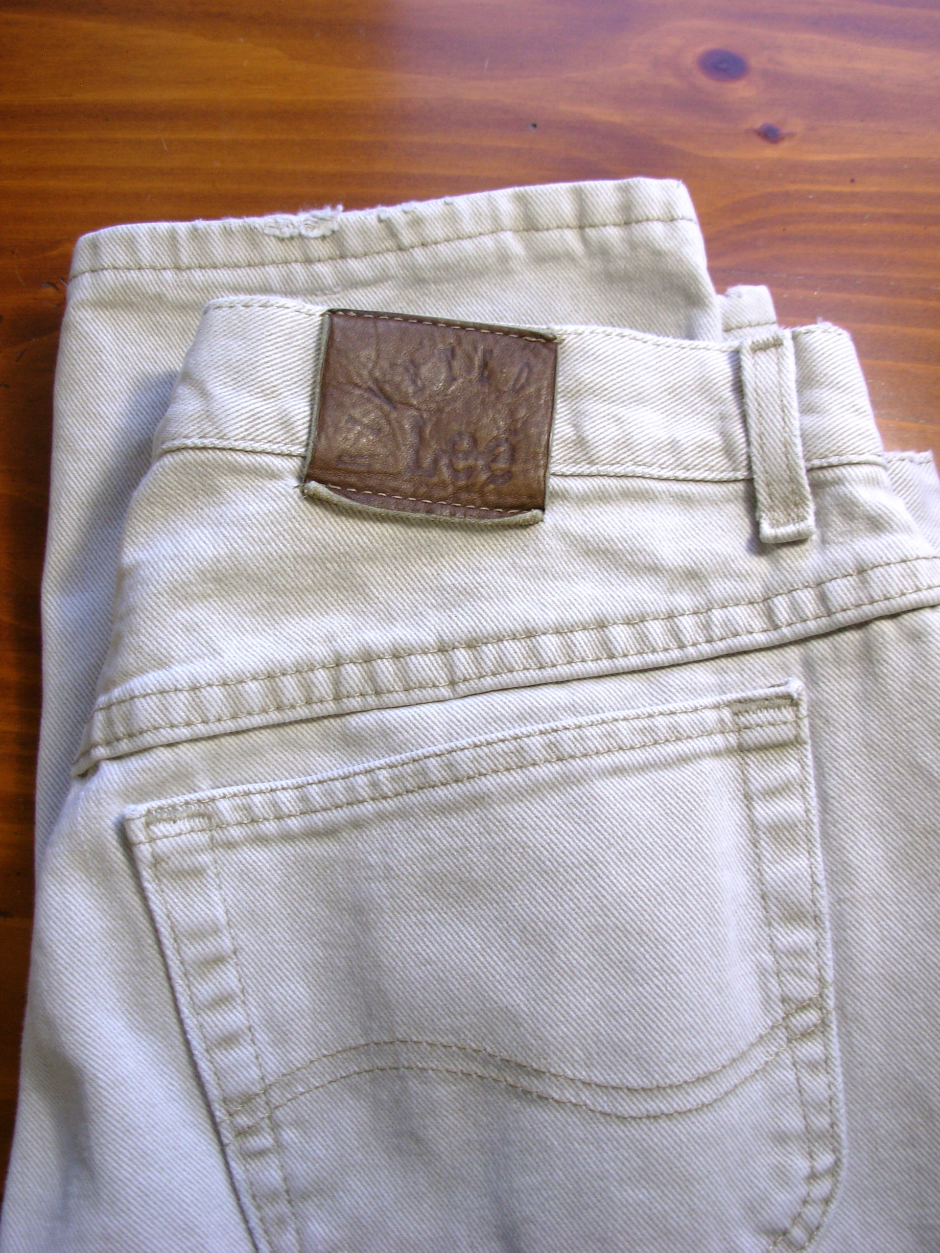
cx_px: 470
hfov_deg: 37.7
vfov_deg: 49.0
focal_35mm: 38
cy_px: 626
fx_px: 1376
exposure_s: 1/37
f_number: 2.9
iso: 50
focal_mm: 6.3
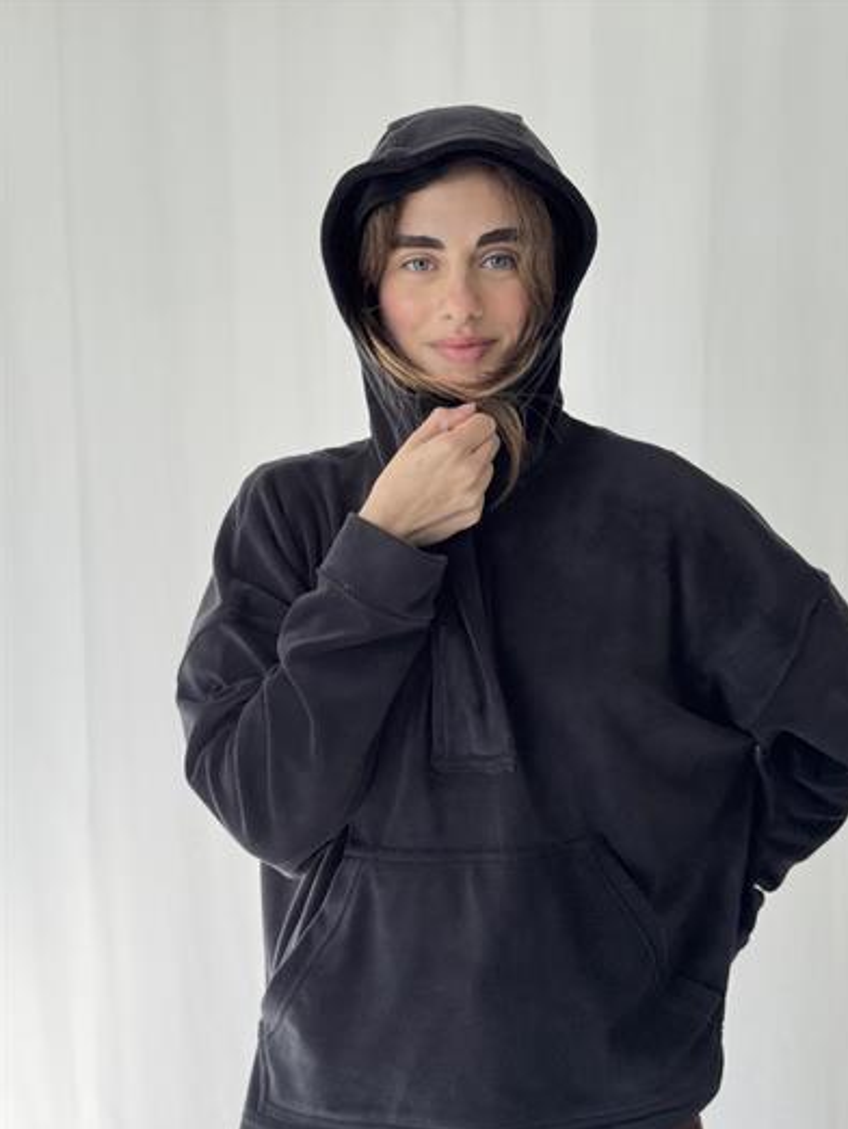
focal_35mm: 49
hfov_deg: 29.7
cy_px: 570
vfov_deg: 38.9
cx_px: 430
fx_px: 1599
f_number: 1.78
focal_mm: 6.76
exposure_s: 1/235
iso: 64
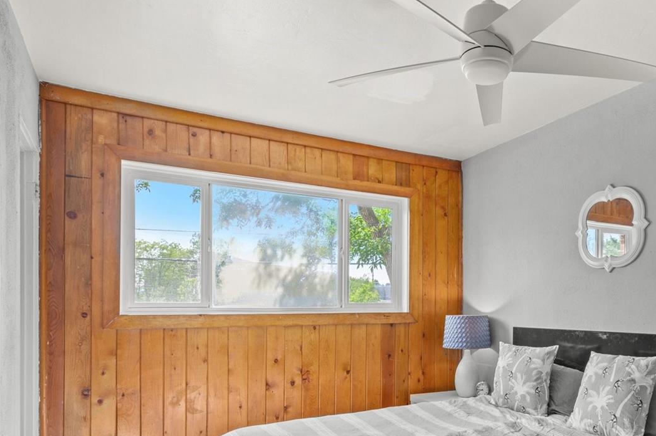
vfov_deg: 48.3
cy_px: 302
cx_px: 438
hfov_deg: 67.5
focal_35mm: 26
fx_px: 473
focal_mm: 17
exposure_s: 1/8
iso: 400
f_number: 8
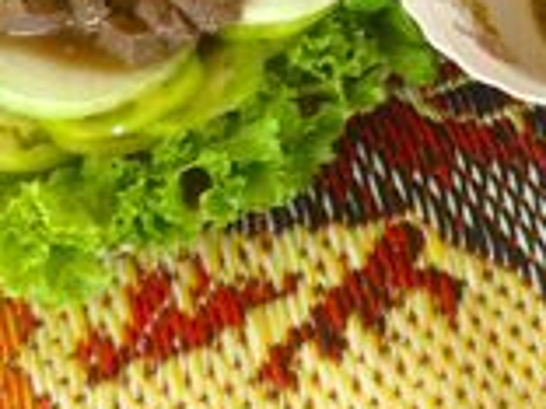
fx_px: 2823
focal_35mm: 179
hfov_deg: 10.4
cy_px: -7
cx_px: 1008
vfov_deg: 8.2
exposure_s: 1/30
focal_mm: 4.28
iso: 50
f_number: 2.4
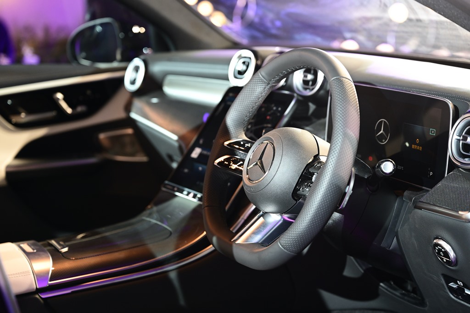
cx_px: 235
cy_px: 156
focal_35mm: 70
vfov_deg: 19.5
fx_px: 914
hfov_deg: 28.8
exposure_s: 1/80
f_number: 3.5
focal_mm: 70
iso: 1600
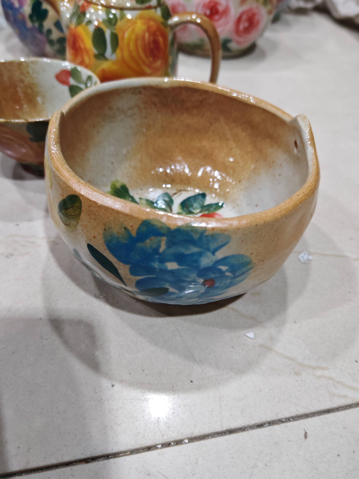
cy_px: 240
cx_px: 180
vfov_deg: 65.3
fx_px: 373
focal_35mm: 27
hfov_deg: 51.4
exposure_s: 1/50
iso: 400
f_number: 1.9
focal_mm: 6.67
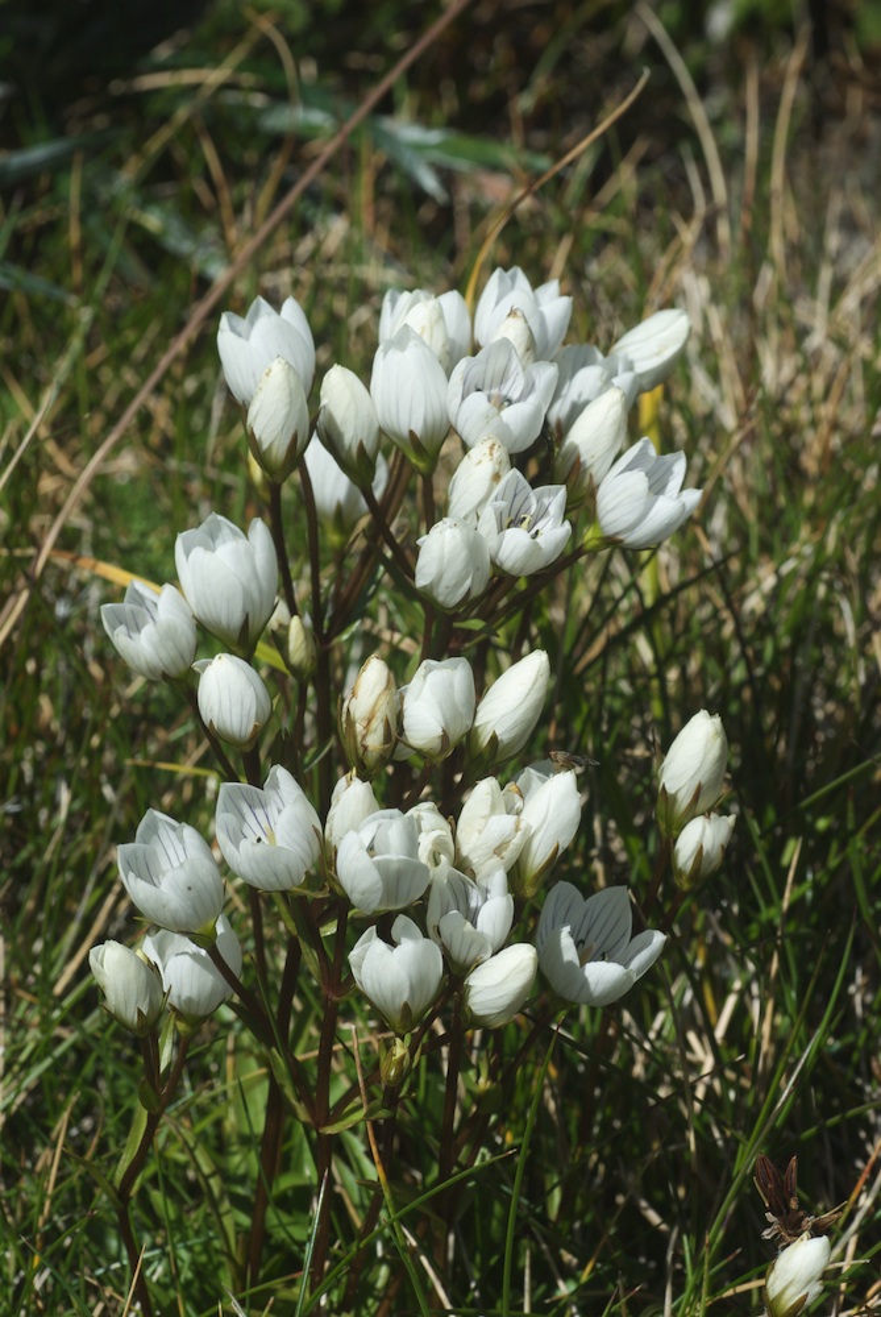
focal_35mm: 135
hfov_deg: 10.2
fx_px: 4943
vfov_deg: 15.2
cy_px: 658
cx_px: 440
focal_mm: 90
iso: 200
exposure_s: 1/200
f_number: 16
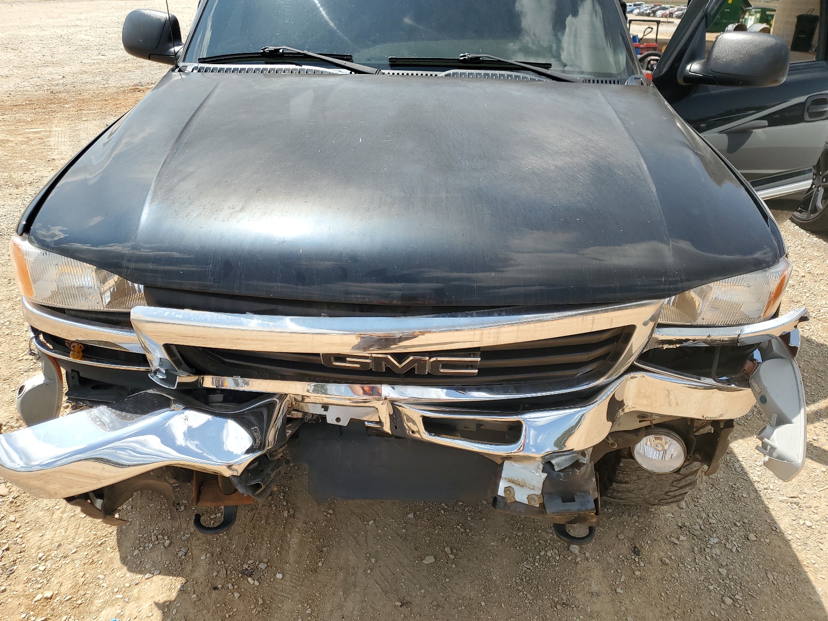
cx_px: 414
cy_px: 310
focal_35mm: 26
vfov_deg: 53.1
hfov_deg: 67.3
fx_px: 622
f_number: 1.5
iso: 50
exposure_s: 1/2500
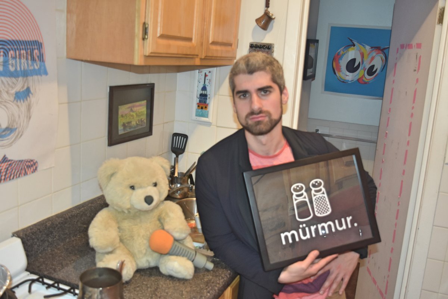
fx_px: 448
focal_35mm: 36
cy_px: 150
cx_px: 224
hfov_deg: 53.1
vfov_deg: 36.9
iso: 1000
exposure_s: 1/60
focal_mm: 24
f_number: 4
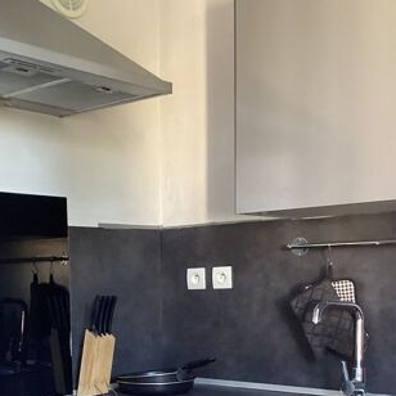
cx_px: 132
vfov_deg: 29.1
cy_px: 341
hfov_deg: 29.8
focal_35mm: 57
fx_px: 738
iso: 320
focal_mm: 3.3
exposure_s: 1/33
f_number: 2.4
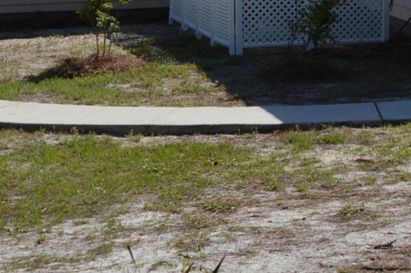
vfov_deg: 8.4
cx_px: 433
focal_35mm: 157
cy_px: -198
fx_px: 1790
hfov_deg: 12.9
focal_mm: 24
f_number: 8
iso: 100
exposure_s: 1/250
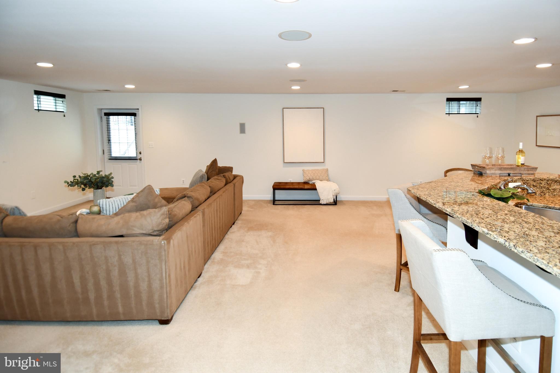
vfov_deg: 67.4
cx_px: 280
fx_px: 280
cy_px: 186
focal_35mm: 18
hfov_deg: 90.0
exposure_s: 1/60
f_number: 4
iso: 720
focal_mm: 12
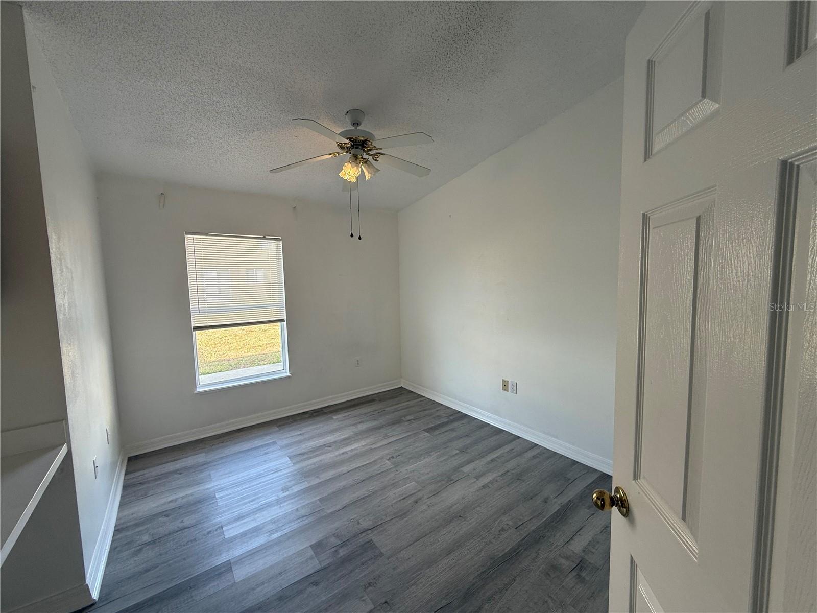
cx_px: 408
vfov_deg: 85.7
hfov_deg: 102.1
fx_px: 330
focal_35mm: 14
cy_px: 306
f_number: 2.2
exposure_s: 1/99
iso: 64
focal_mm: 2.22
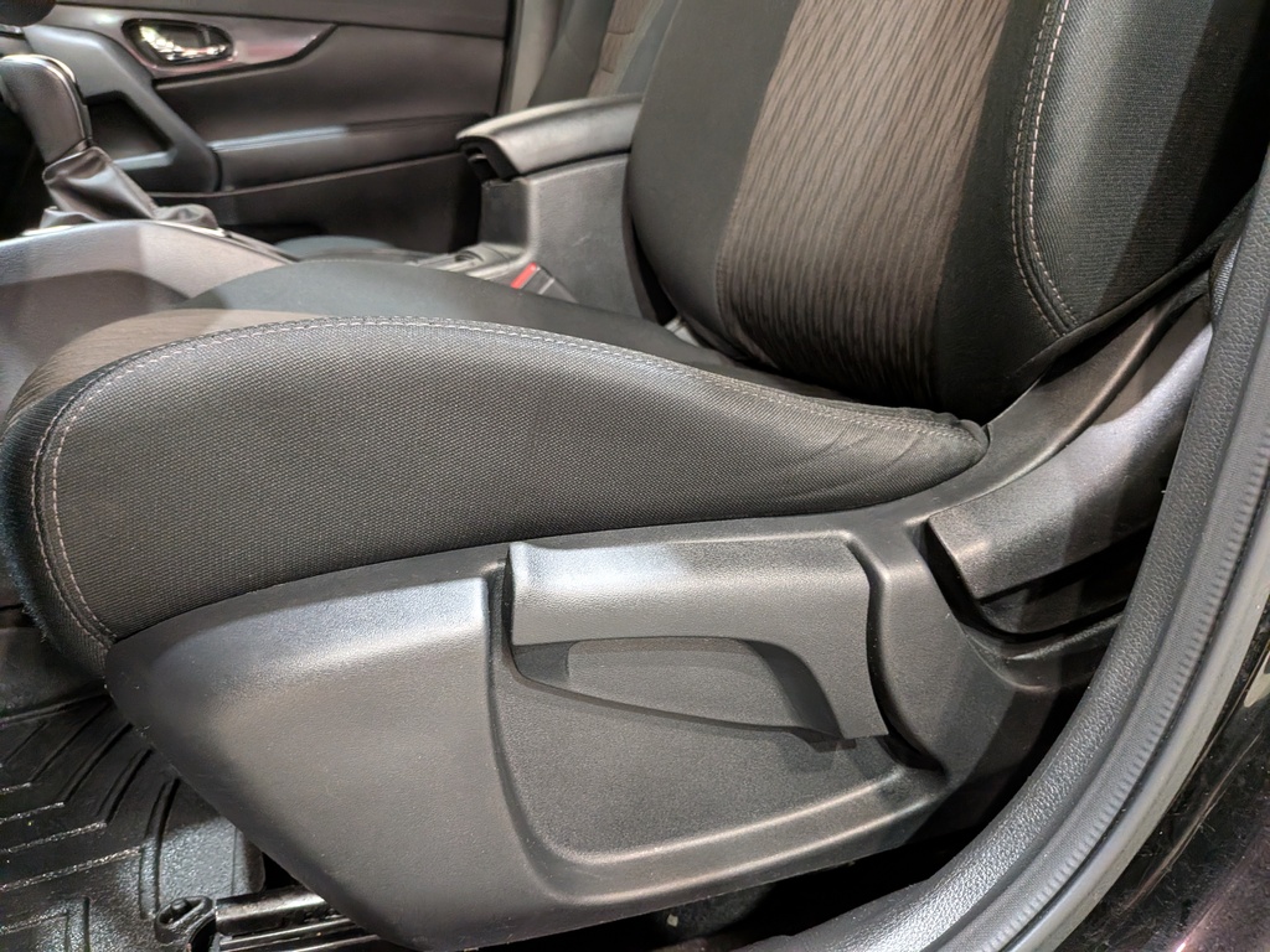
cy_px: 476
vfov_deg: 56.8
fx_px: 881
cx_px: 635
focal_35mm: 24
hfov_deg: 71.6
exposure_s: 1/100
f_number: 1.7
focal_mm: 4.53
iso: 954
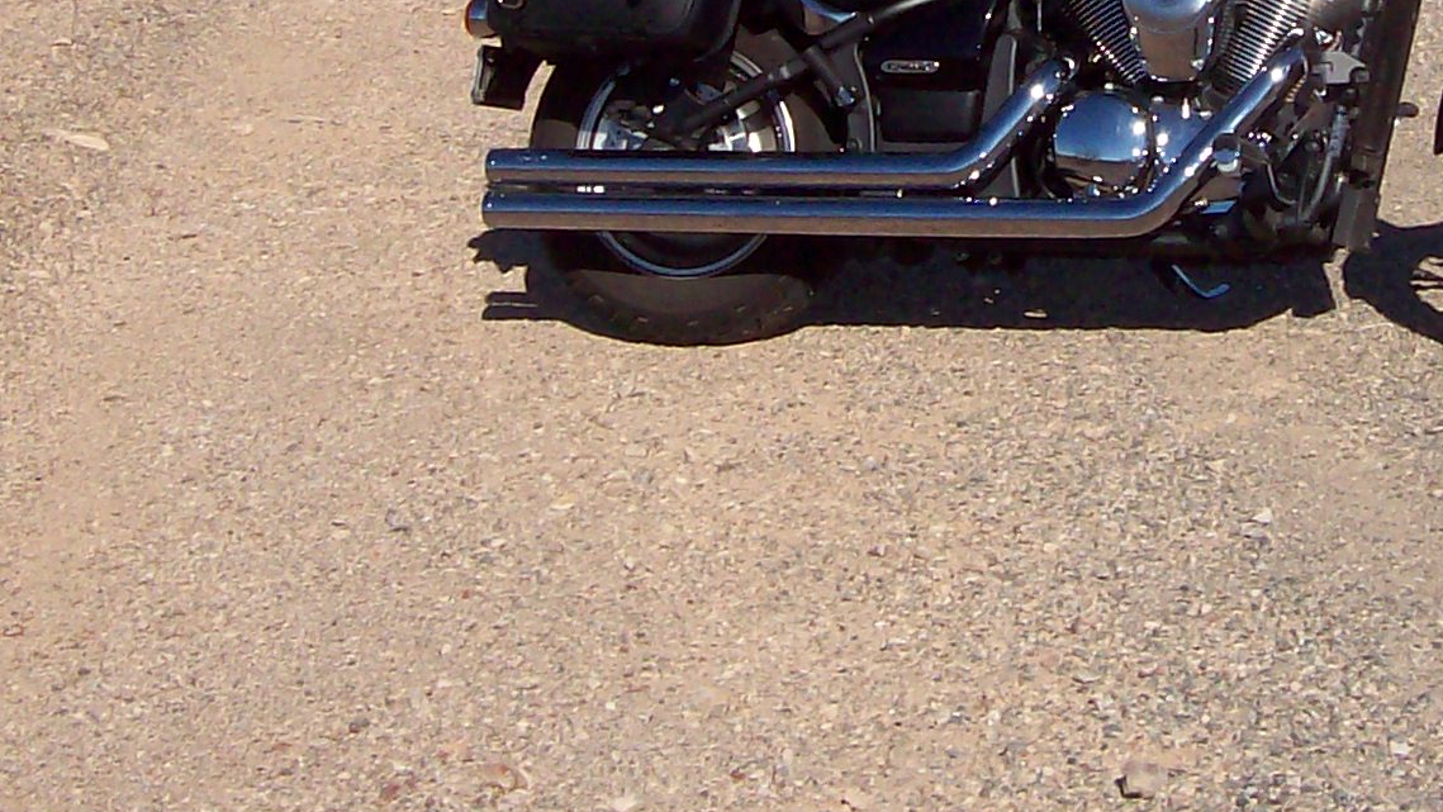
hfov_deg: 21.6
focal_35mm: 98
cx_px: 1054
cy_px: -195
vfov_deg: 12.1
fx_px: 3750
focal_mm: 6
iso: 80
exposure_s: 1/1401
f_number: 4.8
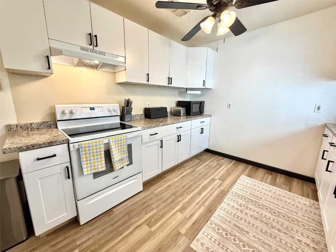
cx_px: 168
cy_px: 126
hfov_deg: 102.1
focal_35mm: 14
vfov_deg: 85.7
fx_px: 136
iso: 160
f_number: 2.2
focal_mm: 2.22
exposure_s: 1/120
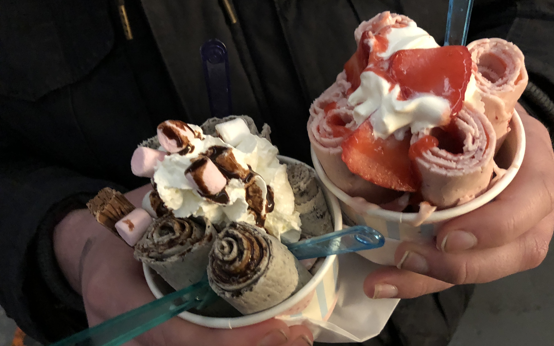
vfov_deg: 41.8
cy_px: 167
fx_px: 453
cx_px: 280
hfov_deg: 62.9
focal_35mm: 30
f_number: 1.8
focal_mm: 4
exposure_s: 1/4
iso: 100
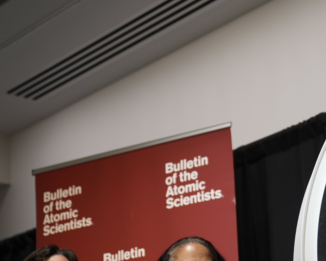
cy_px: 219
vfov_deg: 14.3
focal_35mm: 107
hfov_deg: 17.2
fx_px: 1032
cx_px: 383
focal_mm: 47
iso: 640
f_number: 2.8
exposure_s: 1/160
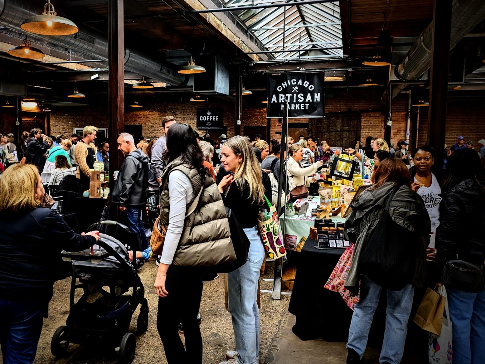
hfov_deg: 59.6
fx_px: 420
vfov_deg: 46.7
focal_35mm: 30
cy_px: 160
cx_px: 204
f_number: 1.89
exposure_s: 1/123
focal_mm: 5.43
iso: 205
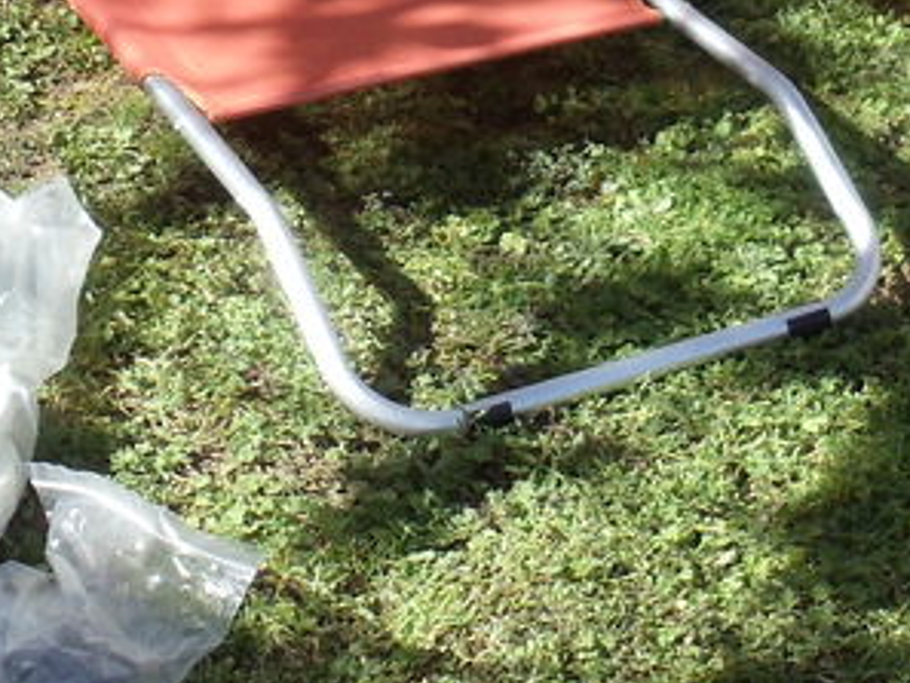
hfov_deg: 13.3
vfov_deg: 9.9
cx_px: 466
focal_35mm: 148
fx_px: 3892
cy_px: -156
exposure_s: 1/640
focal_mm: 6
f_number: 3.5
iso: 100
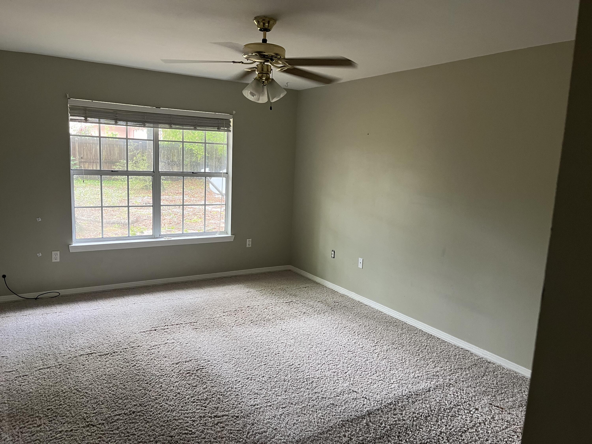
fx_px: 445
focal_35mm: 26
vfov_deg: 53.1
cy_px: 222
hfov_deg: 67.3
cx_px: 296
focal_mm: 5.1
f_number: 1.6
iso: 160
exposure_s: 1/60
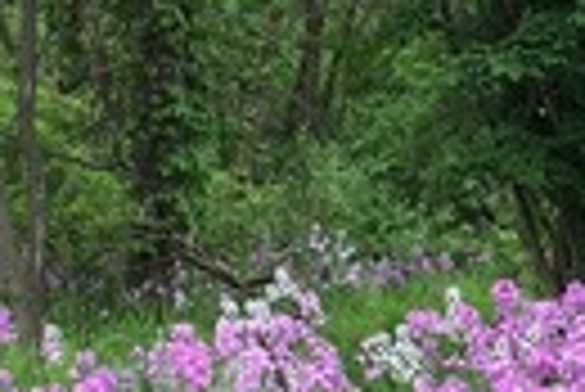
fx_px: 2115
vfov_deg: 10.6
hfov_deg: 15.5
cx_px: 576
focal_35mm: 130
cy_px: 252
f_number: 2.2
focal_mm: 4.15
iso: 25
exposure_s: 1/120
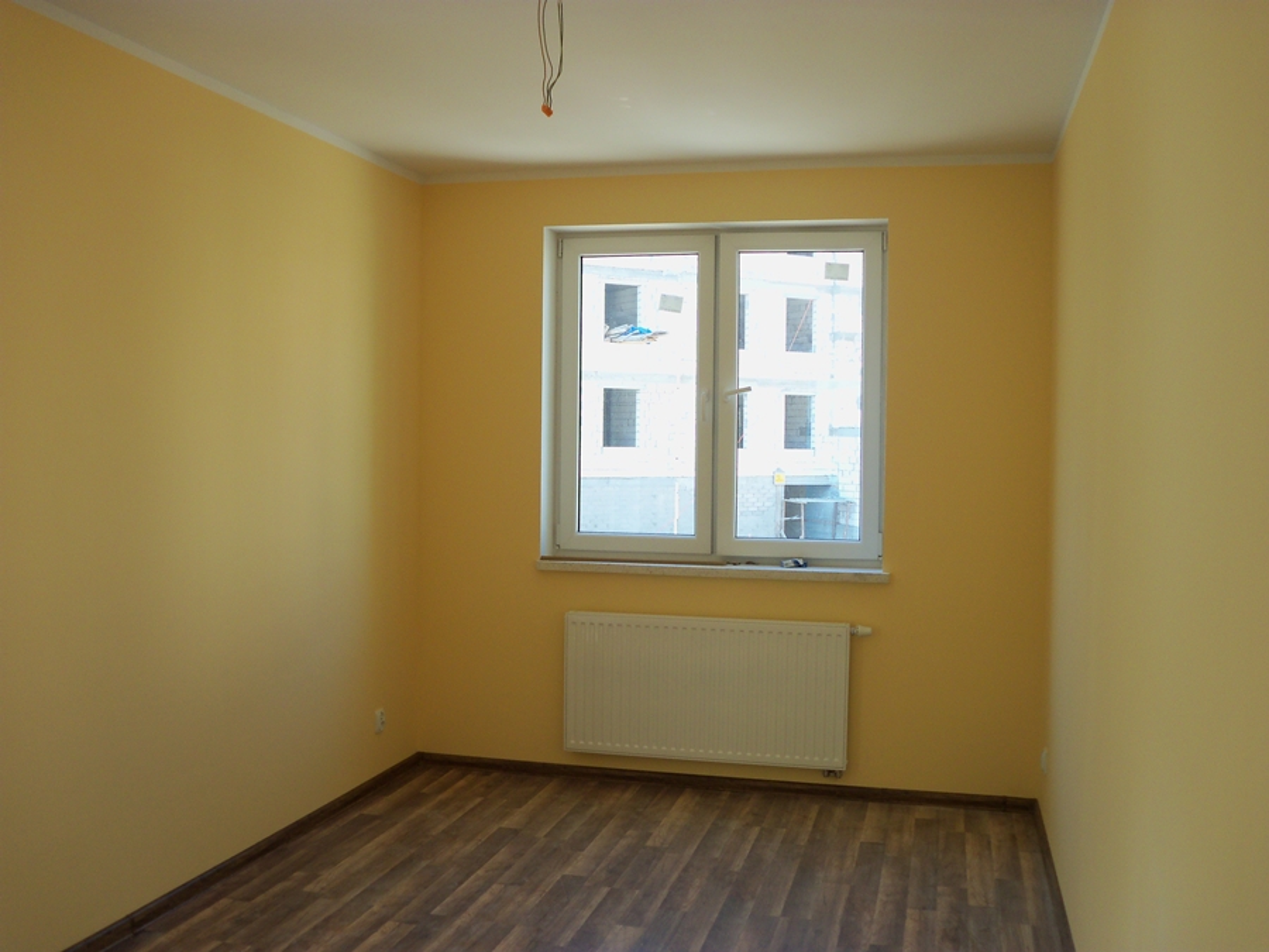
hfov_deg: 54.0
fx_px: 1246
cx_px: 634
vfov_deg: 41.8
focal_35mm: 34
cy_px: 476
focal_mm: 5.7
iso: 80
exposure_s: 1/60
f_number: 2.9
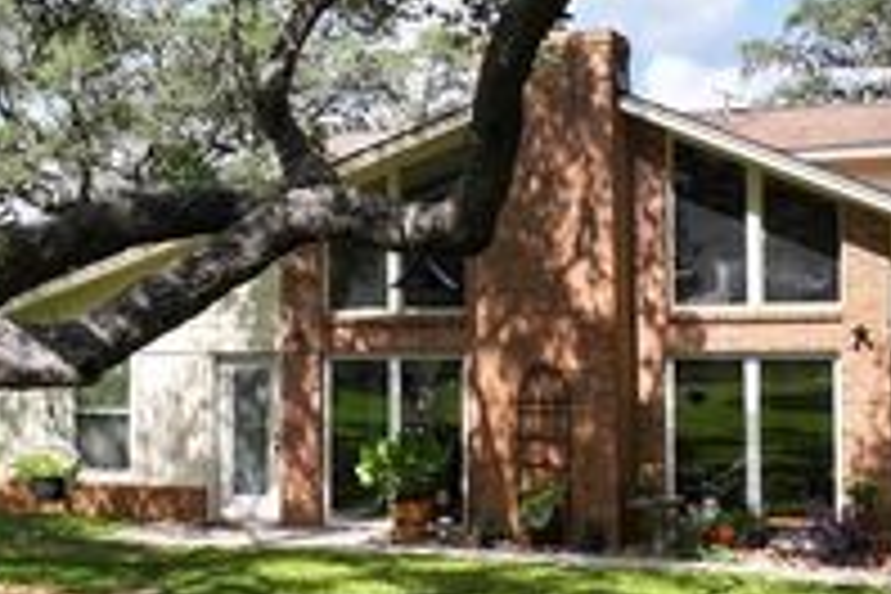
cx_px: 346
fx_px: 1559
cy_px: 263
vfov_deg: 21.6
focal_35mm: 63
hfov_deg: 31.8
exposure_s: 1/100
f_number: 2.8
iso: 190
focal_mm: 12.29
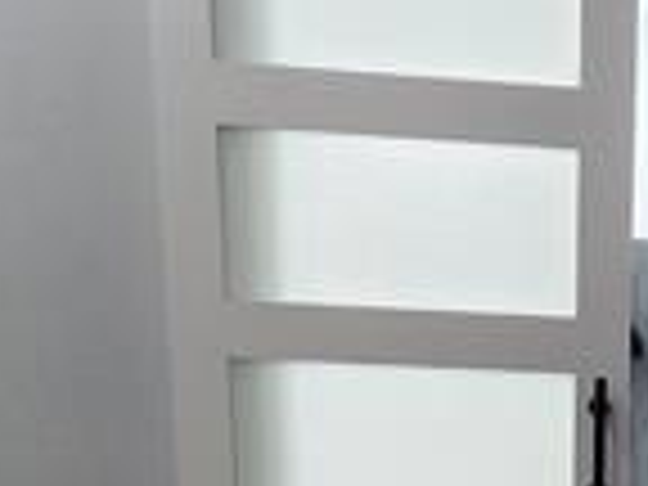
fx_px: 1348
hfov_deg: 24.7
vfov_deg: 17.9
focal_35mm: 72
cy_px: 760
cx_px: 756
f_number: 2.2
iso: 250
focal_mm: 1.74
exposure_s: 1/60
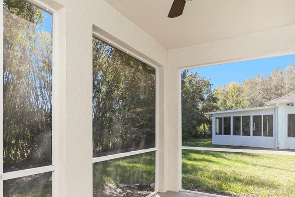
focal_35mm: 24
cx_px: 123
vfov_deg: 52.1
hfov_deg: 73.2
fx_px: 197
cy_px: 133
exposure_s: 1/250
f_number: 7.1
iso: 400
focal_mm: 12
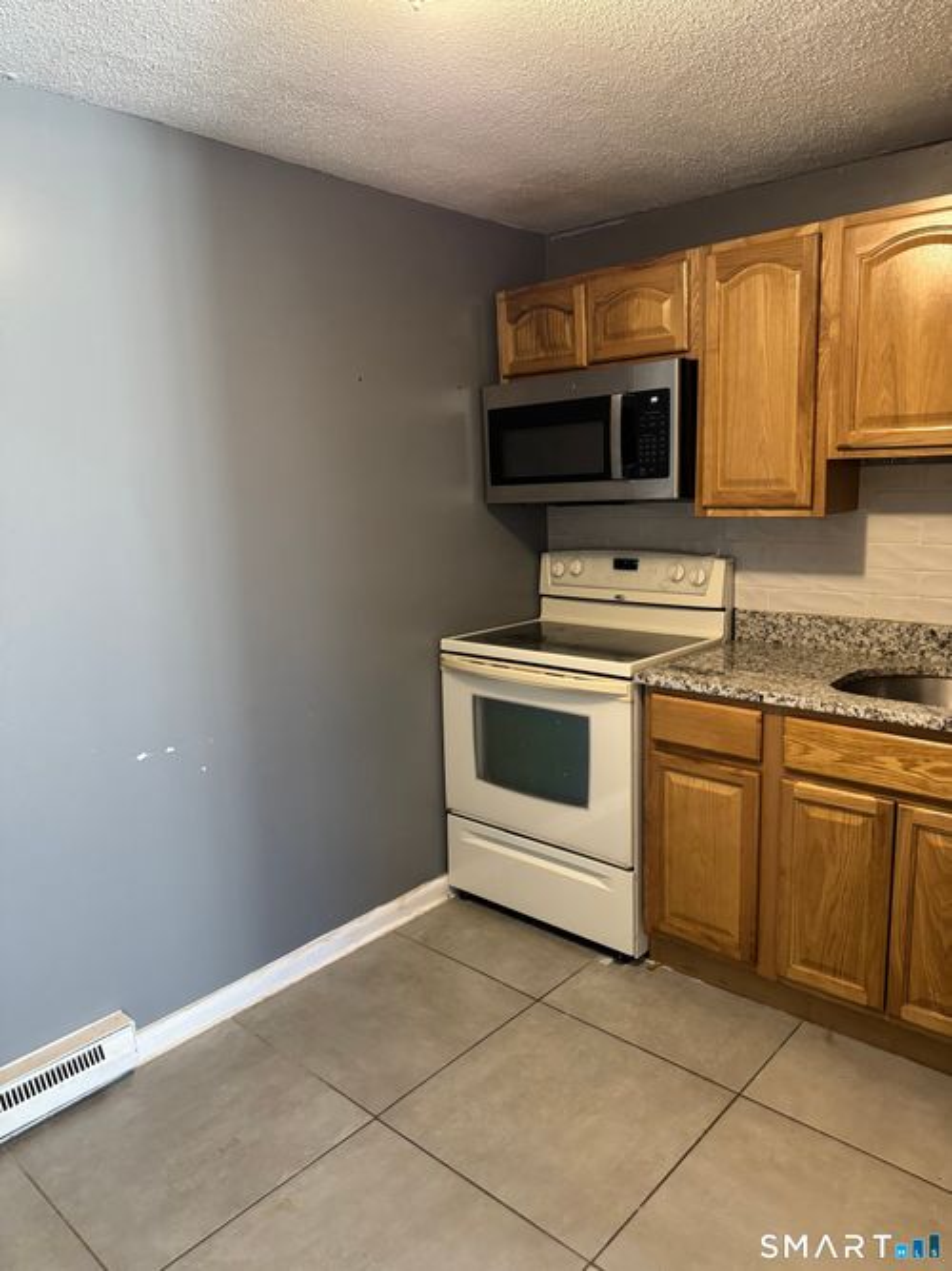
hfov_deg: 56.8
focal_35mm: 24
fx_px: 880
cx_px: 476
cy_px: 636
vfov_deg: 71.6
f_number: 1.78
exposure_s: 1/60
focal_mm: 6.76
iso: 640
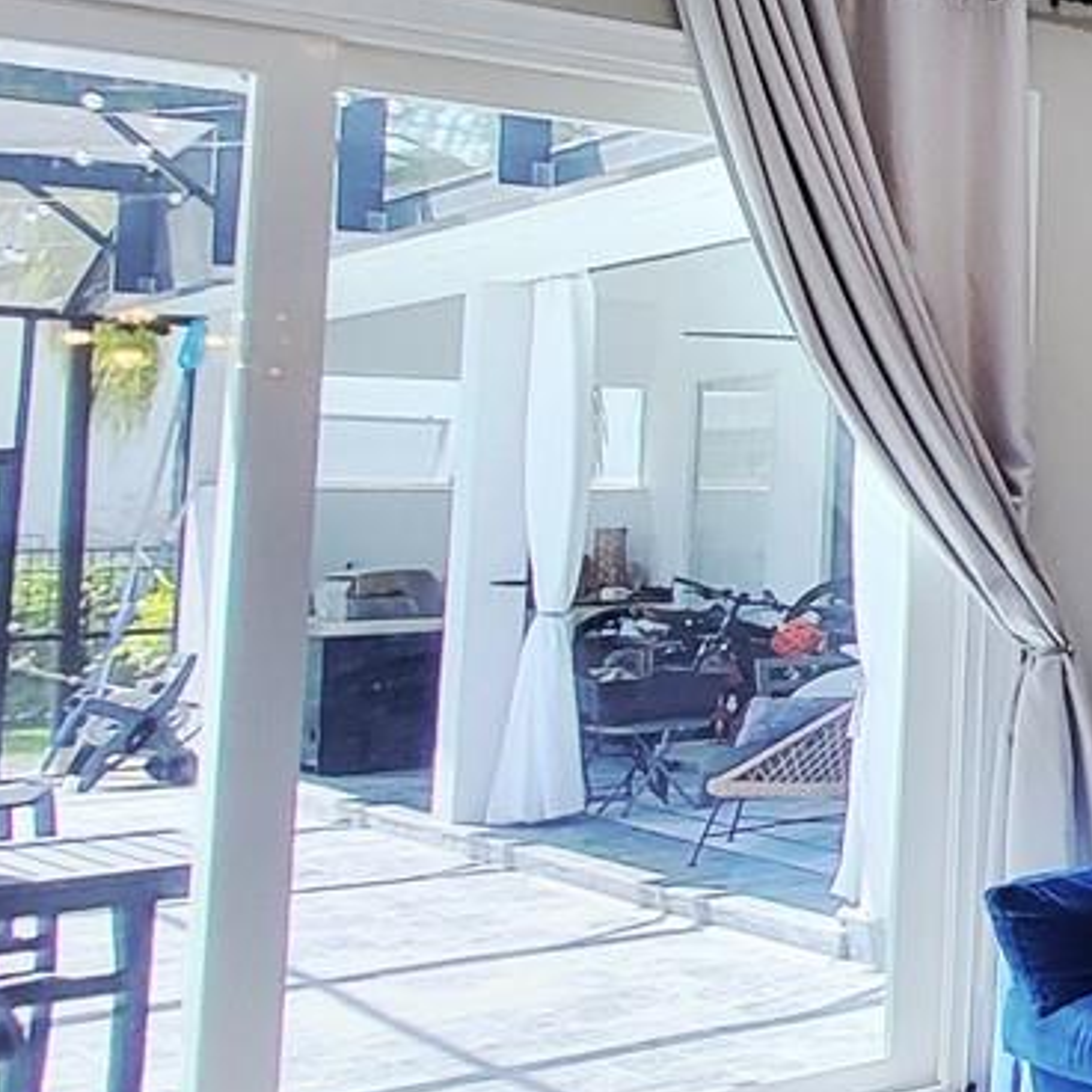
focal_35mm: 50
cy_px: 392
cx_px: 2294
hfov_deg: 18.2
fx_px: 1785
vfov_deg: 33.8
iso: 100
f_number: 2.2
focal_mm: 1.74
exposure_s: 1/60
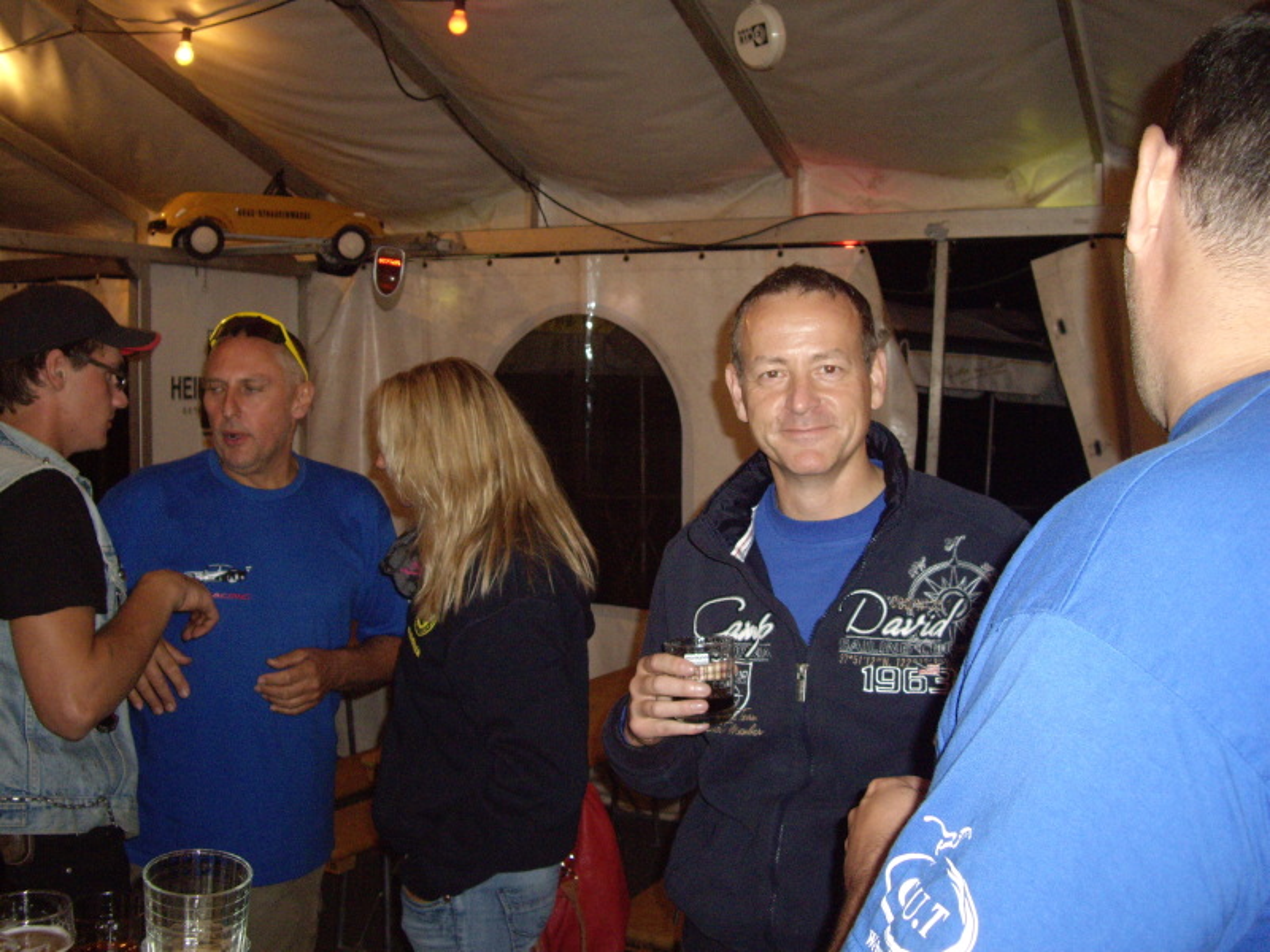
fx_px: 1394
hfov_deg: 49.0
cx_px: 635
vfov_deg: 37.7
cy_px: 476
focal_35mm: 38
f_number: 2.8
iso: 400
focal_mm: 7.9
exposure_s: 1/40
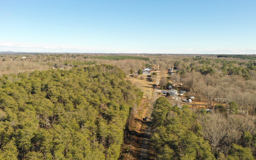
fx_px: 209
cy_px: 75
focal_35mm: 30
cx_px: 128
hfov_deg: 62.9
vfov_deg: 41.8
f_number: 5
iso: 100
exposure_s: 1/320
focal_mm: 10.26
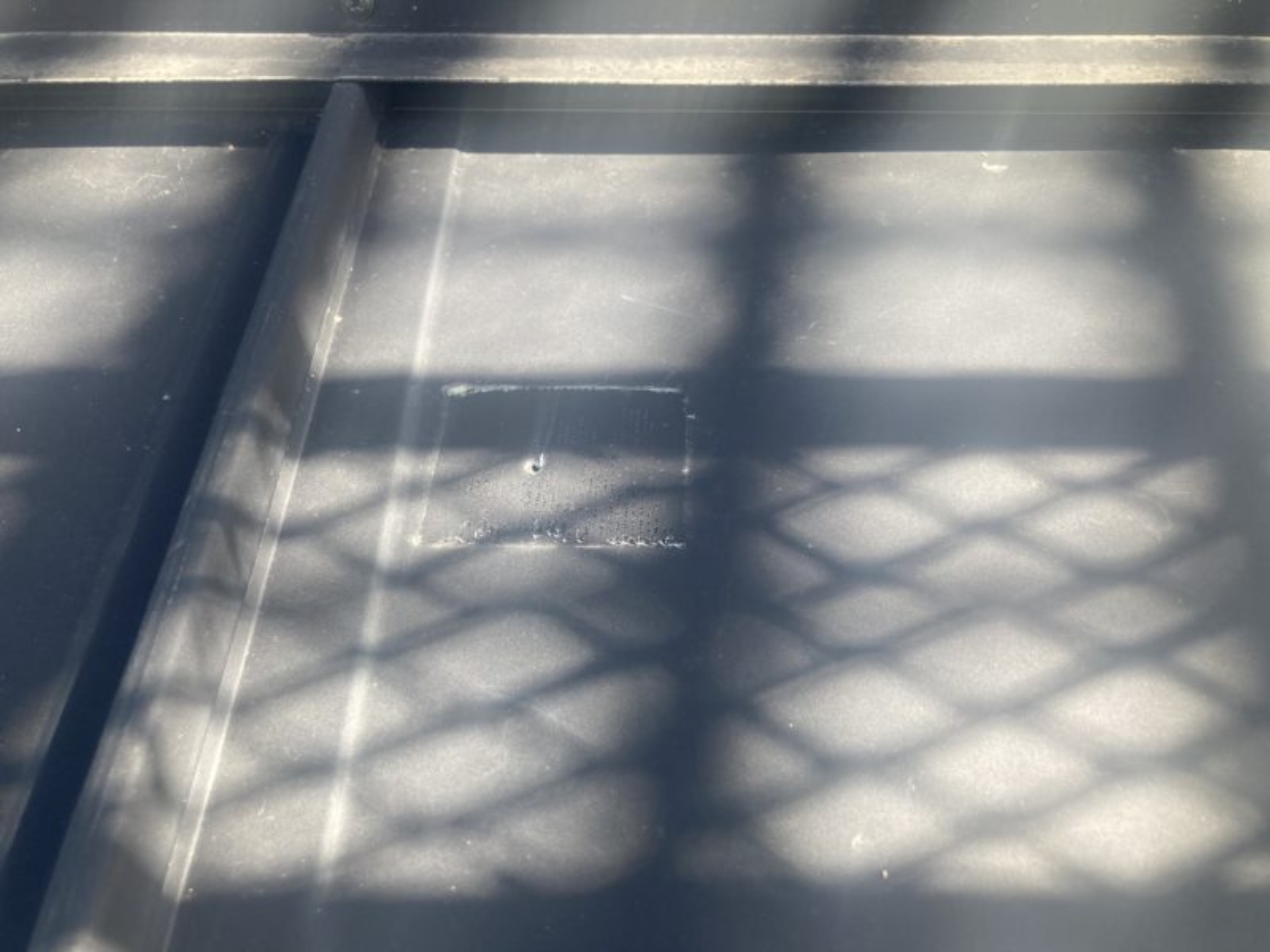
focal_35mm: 28
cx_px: 635
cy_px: 476
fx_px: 1027
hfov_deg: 63.4
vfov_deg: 49.7
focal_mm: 3.99
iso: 32
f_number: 1.8
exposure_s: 1/122
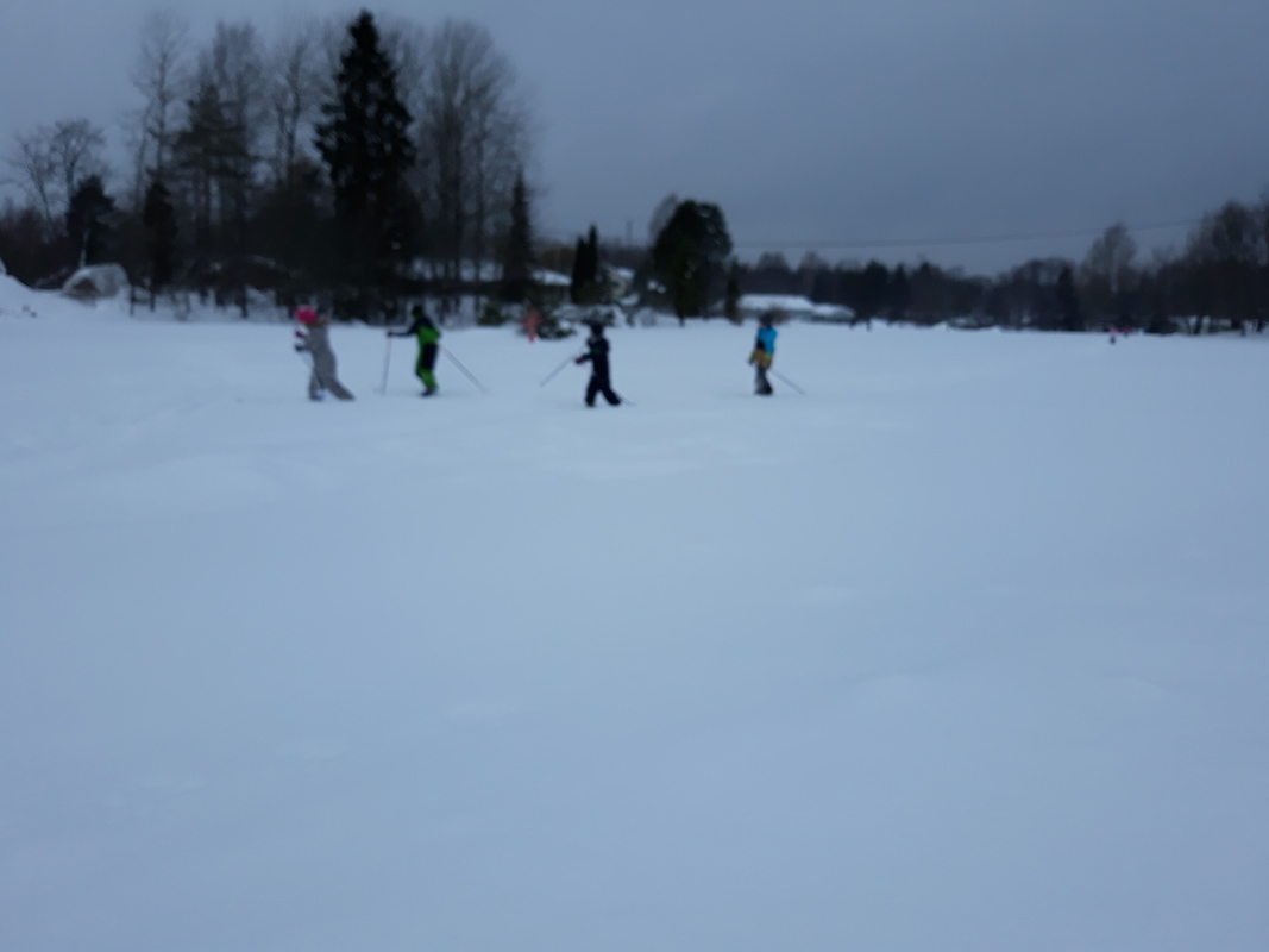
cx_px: 634
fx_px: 990
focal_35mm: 27
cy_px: 476
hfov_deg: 65.3
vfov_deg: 51.3
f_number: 1.7
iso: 40
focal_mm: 3.71
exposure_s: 1/995
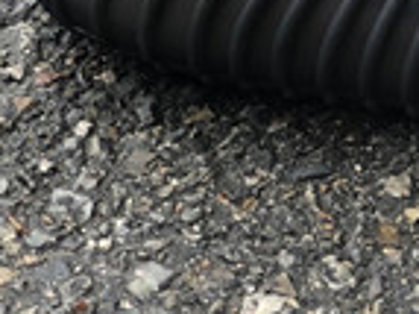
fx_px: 3265
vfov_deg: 5.3
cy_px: -474
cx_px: 771
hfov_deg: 7.1
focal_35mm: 270
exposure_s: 1/60
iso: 20
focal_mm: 6
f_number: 2.4
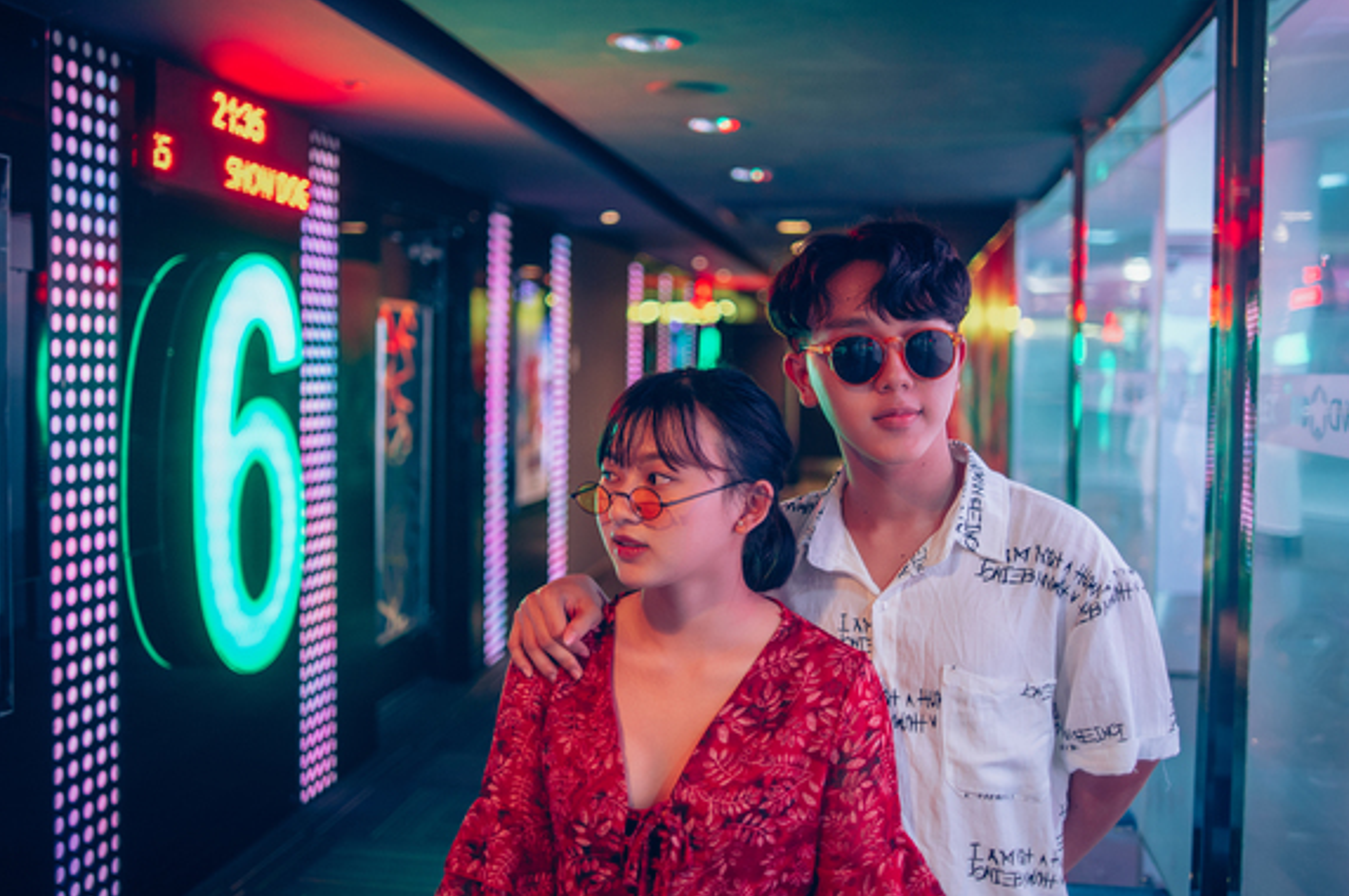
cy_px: 440
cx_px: 682
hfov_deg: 53.2
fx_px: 1347
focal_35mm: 36
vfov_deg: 36.8
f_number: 2
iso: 500
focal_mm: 35
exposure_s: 1/30
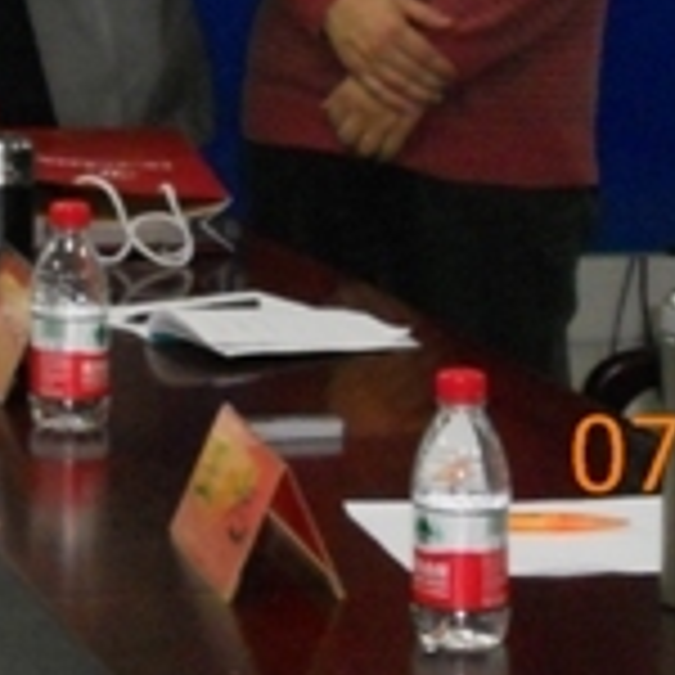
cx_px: -158
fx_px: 4501
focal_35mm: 204
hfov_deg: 8.5
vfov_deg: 8.4
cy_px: -396
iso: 400
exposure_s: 1/30
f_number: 4.8
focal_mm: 9.8
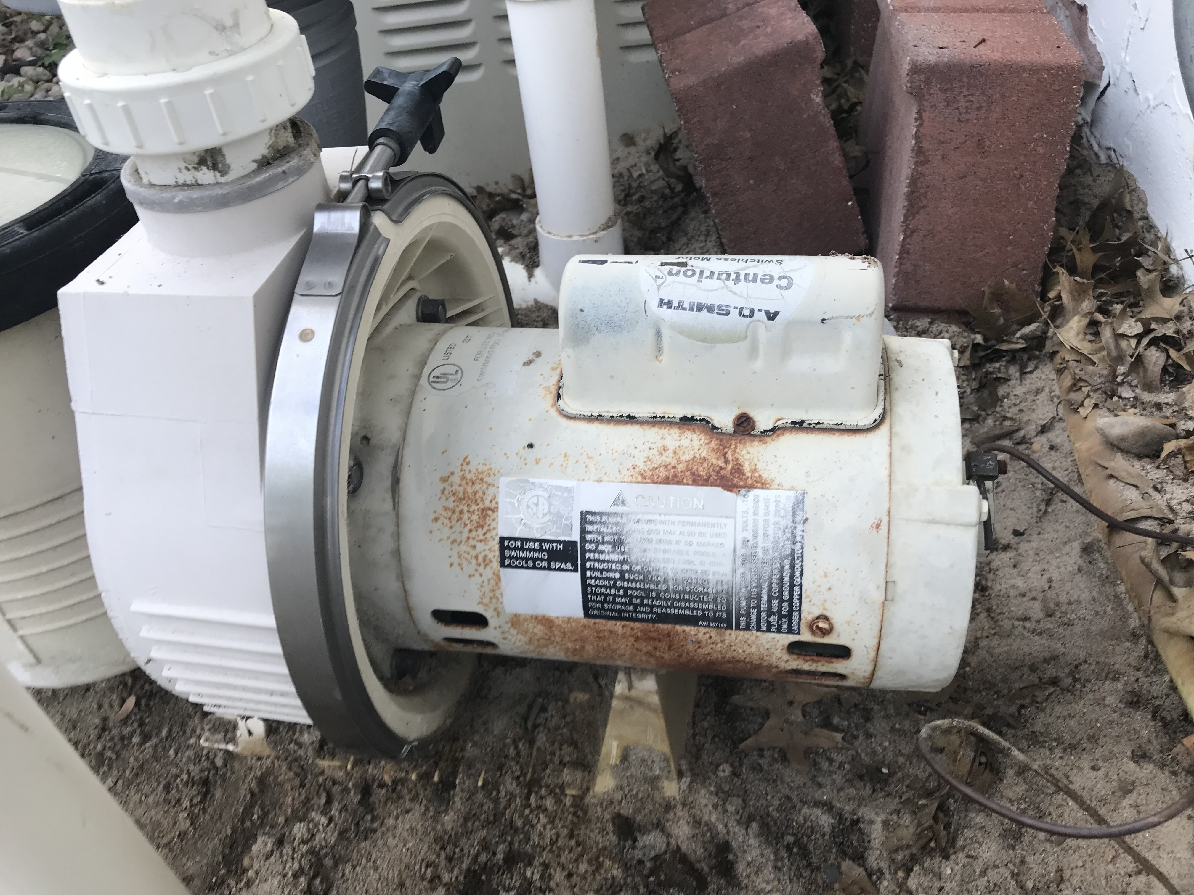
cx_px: 597
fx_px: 966
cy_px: 448
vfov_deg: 49.7
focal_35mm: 28
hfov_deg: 63.4
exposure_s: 1/60
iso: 20
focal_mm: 3.99
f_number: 1.8
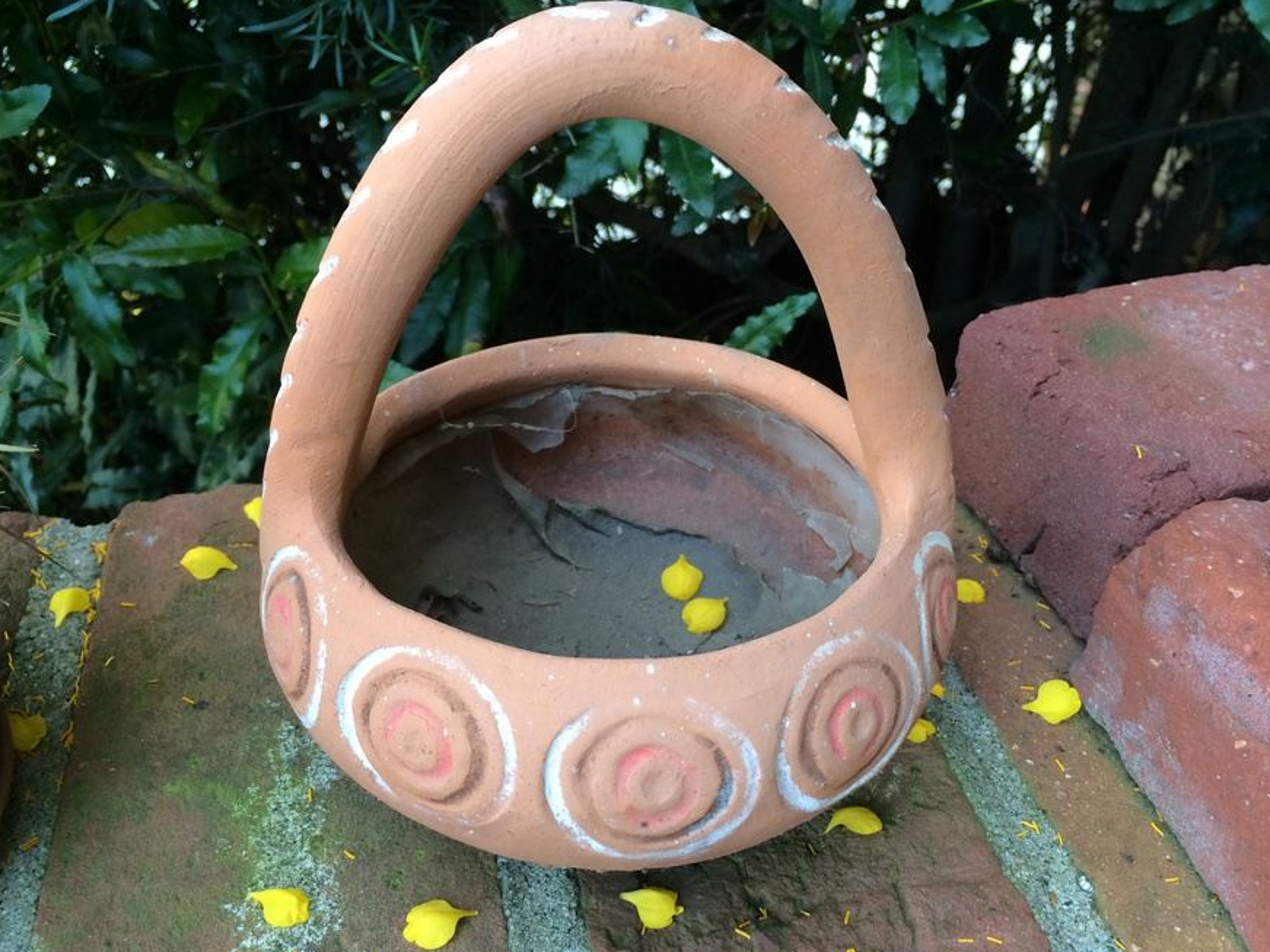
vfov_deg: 45.4
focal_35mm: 31
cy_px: 485
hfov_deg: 58.4
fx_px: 1137
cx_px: 628
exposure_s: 1/30
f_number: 2.2
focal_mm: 4.12
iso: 40
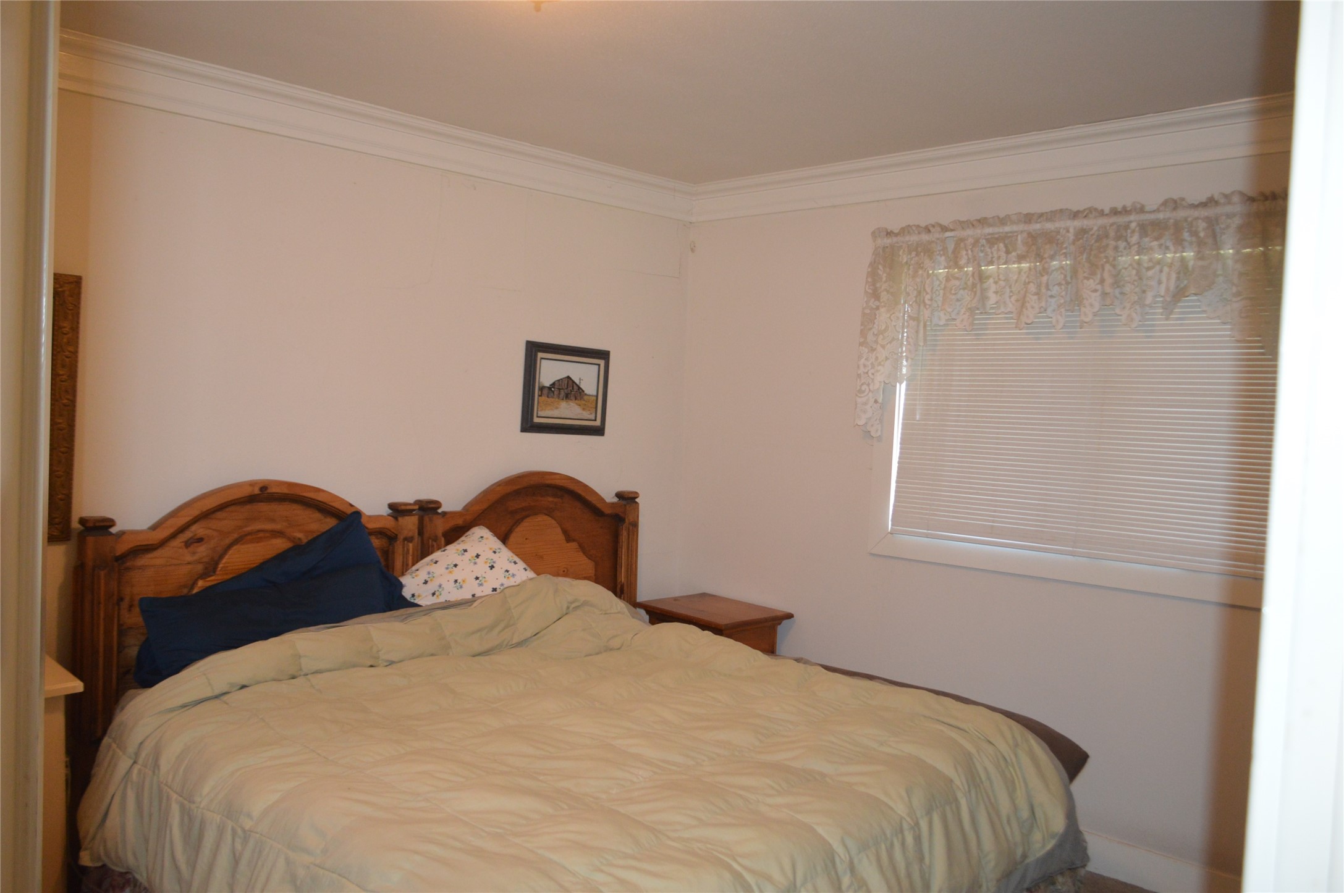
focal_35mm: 27
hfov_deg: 67.4
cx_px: 672
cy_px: 446
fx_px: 1007
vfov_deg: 47.8
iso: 1100
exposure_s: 1/60
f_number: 3.5
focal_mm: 18
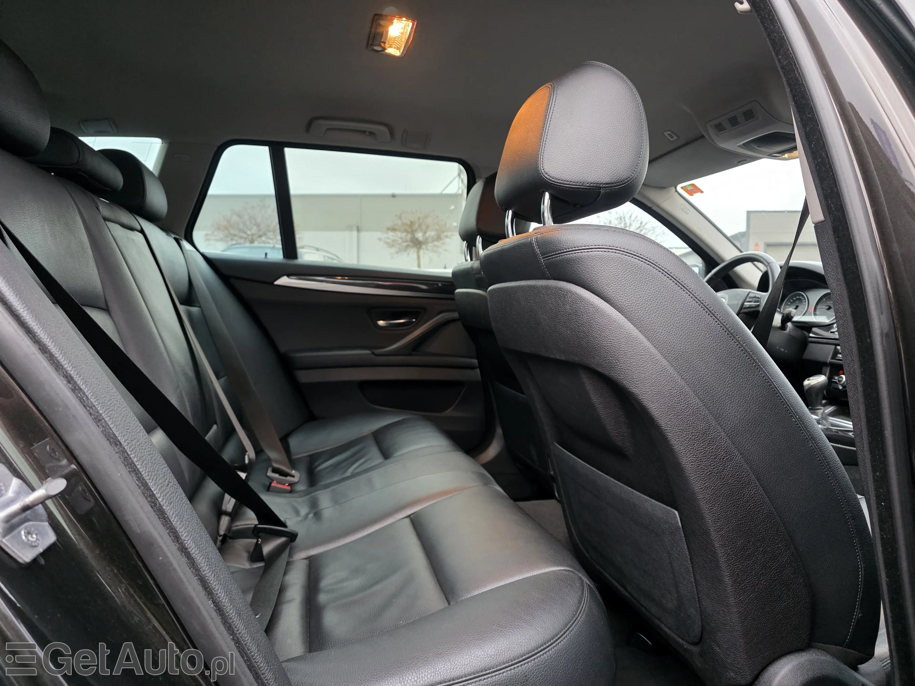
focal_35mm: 23
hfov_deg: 73.9
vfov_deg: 58.9
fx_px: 608
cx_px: 458
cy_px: 343
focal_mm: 6.3
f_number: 1.7
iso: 800
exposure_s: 1/100
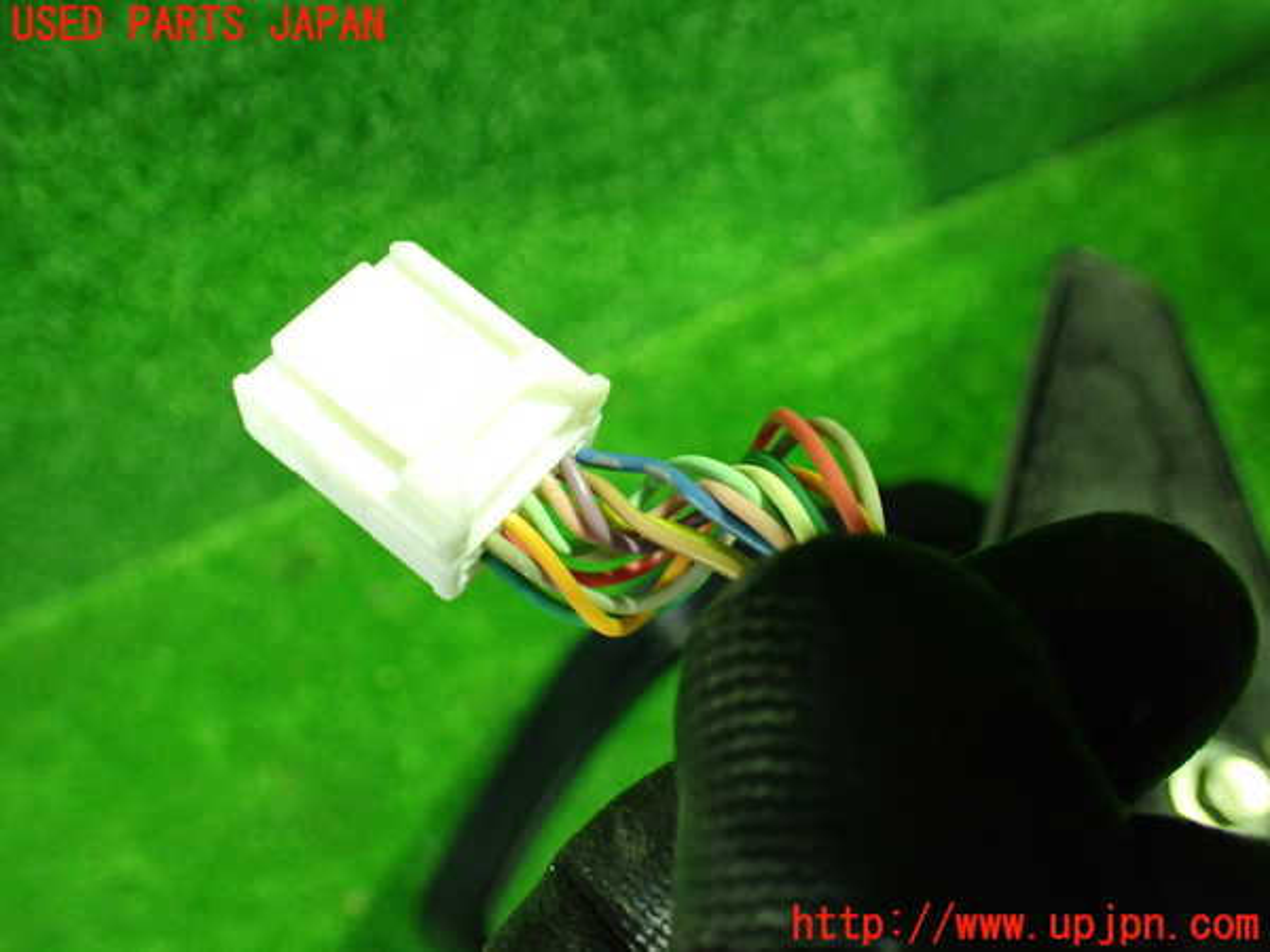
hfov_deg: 60.0
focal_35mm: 30
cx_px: 635
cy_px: 476
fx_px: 1101
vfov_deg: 46.8
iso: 1000
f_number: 2.3
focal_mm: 5.4
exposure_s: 1/30
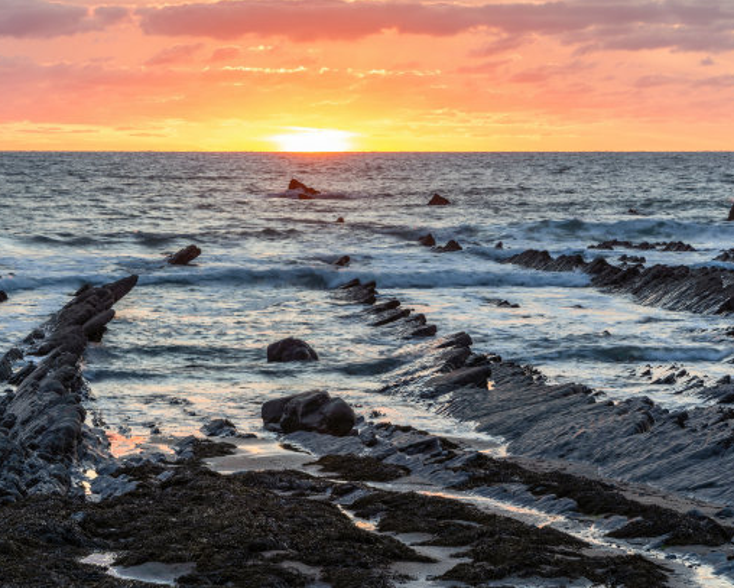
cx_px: 329
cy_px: 294
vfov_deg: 11.2
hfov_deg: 13.9
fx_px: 3000
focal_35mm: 138
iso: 50
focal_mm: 122
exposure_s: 1/6
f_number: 16
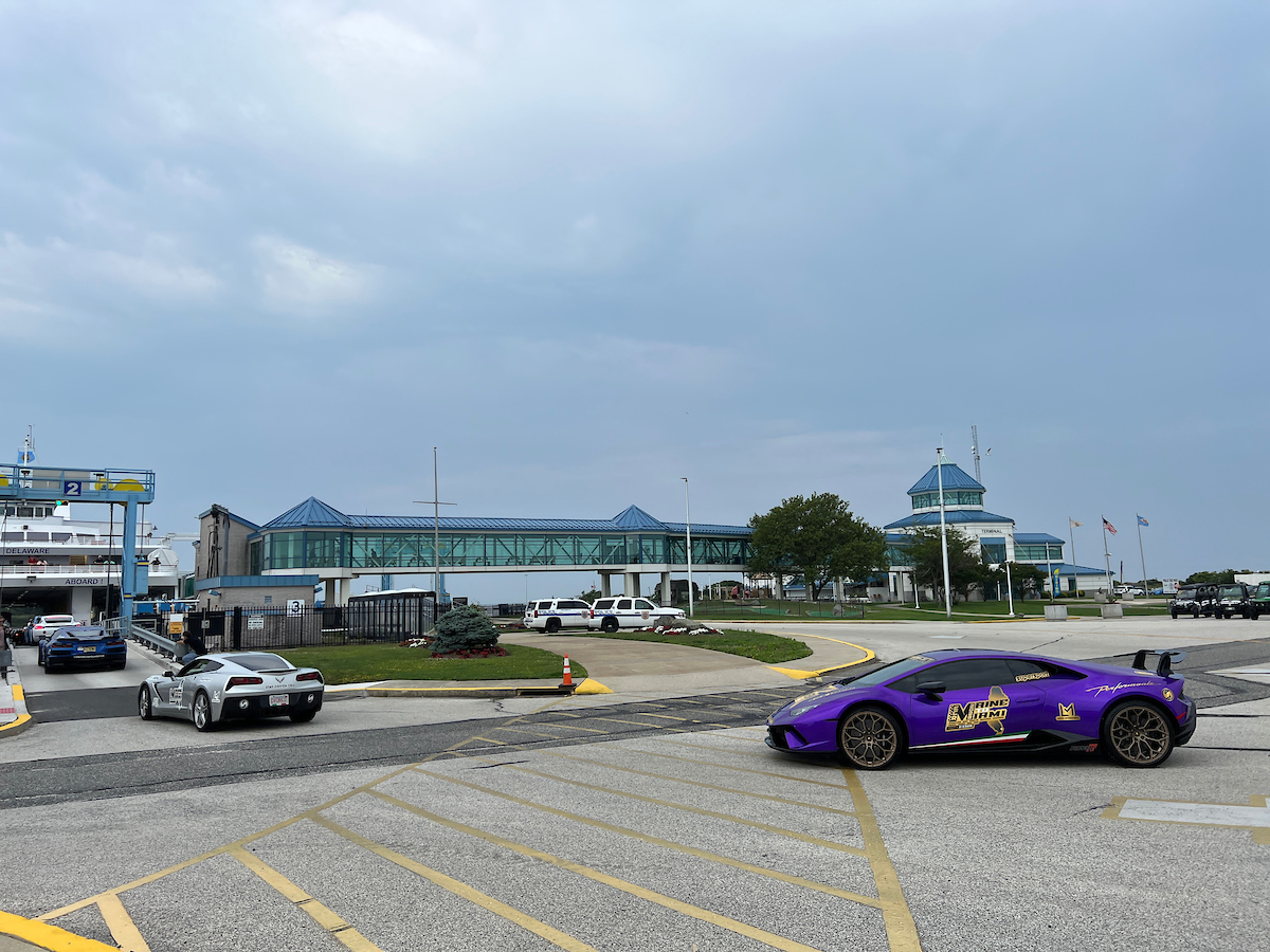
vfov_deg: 53.1
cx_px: 635
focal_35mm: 26
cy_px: 476
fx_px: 954
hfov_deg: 67.3
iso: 50
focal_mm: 5.7
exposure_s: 1/6993
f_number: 1.5
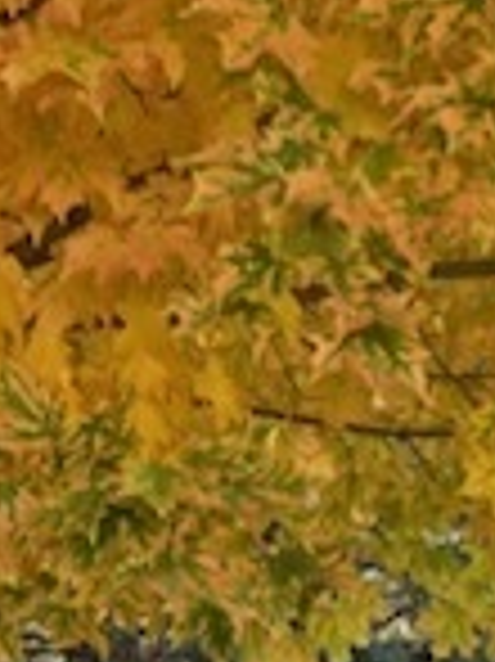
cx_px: 702
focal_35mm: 113
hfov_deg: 12.5
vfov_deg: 14.5
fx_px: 2158
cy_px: 1319
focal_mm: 5.7
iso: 50
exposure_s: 1/411
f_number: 1.5
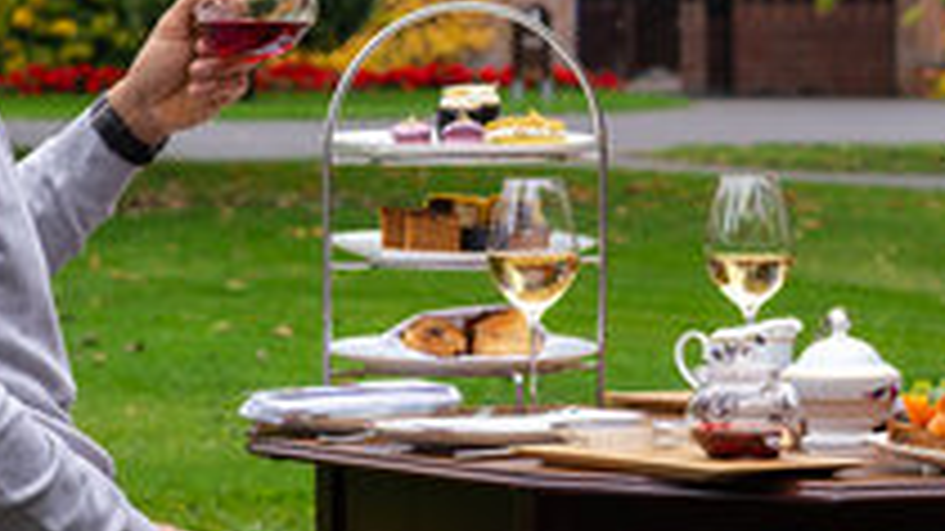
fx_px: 4509
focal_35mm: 180
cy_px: -20
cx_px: 688
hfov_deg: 11.9
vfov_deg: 6.7
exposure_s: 1/125
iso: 200
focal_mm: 60
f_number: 5.6
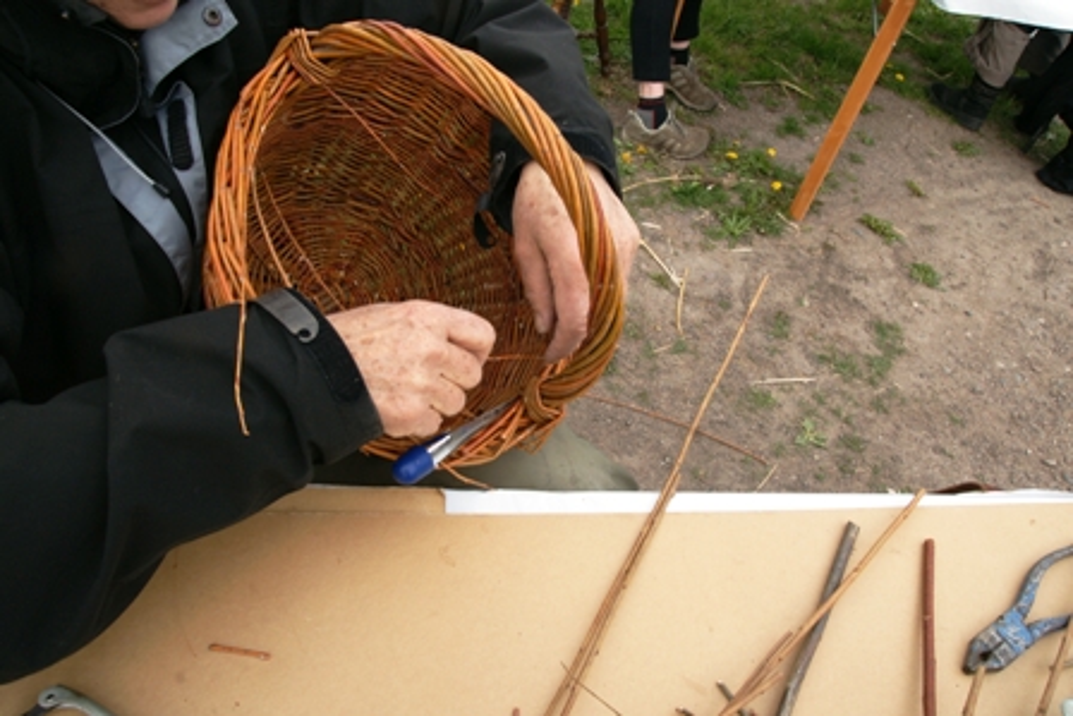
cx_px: 536
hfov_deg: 43.6
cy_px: 358
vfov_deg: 29.9
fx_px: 1342
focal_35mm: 45
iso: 200
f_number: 11
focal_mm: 30
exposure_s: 1/80
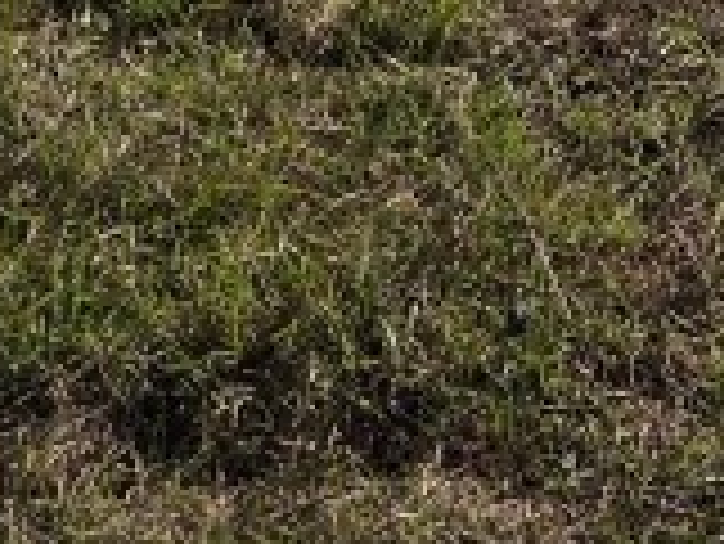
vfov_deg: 8.4
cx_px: 976
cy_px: -1155
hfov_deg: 13.0
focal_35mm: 146
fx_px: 3056
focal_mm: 5.4
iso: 50
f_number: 1.8
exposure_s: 1/7891
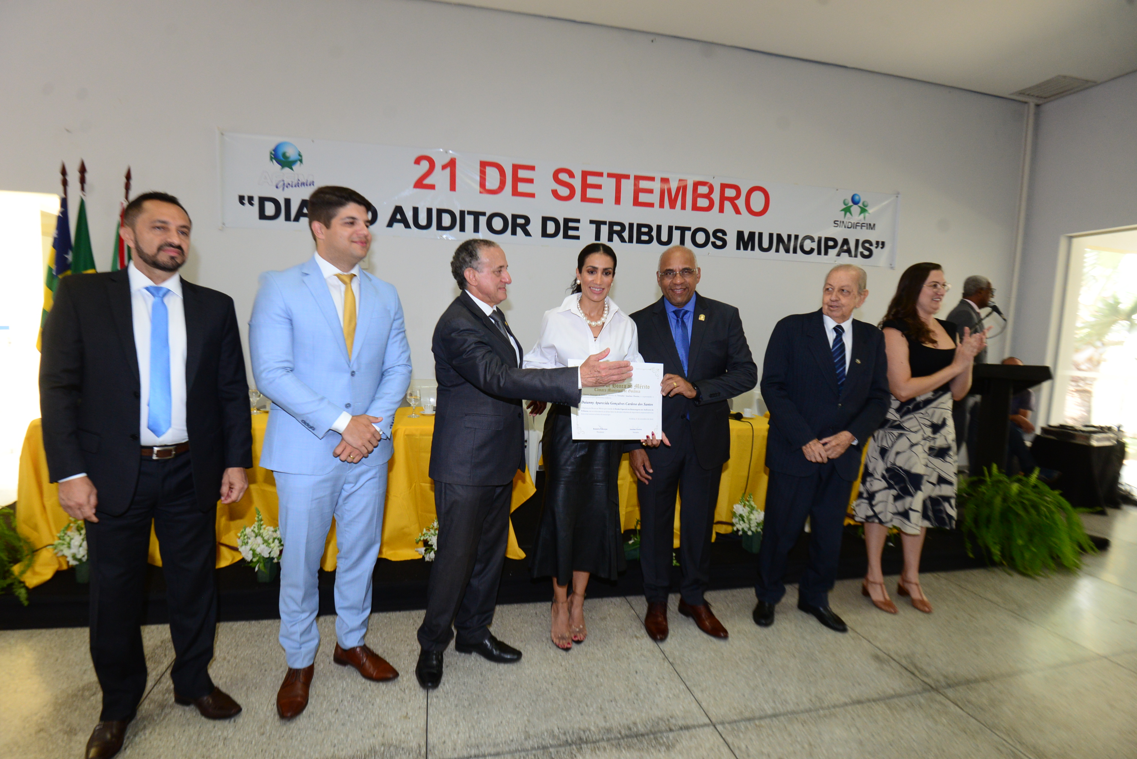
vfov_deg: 70.5
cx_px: 568
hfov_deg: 93.3
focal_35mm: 17
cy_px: 380
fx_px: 537
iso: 1600
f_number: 5.6
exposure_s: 1/125
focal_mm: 17
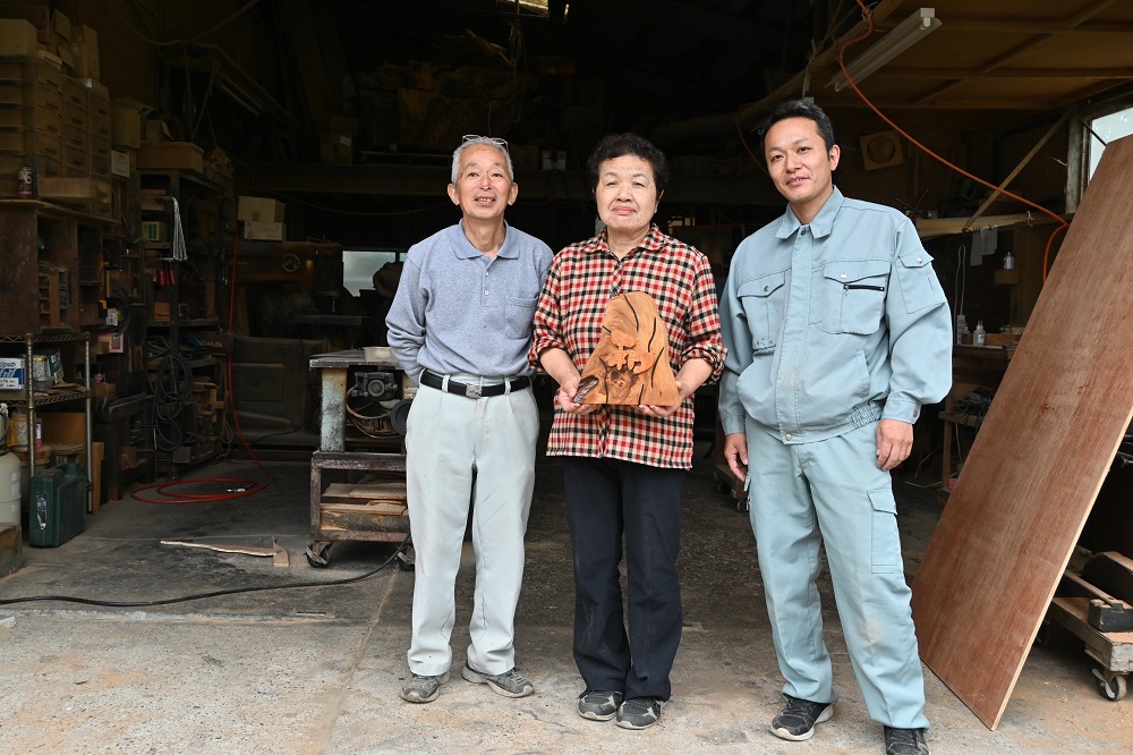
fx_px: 1062
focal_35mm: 34
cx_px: 566
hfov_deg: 56.2
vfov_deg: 39.1
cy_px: 378
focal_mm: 22.5
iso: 200
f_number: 5
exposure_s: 1/250
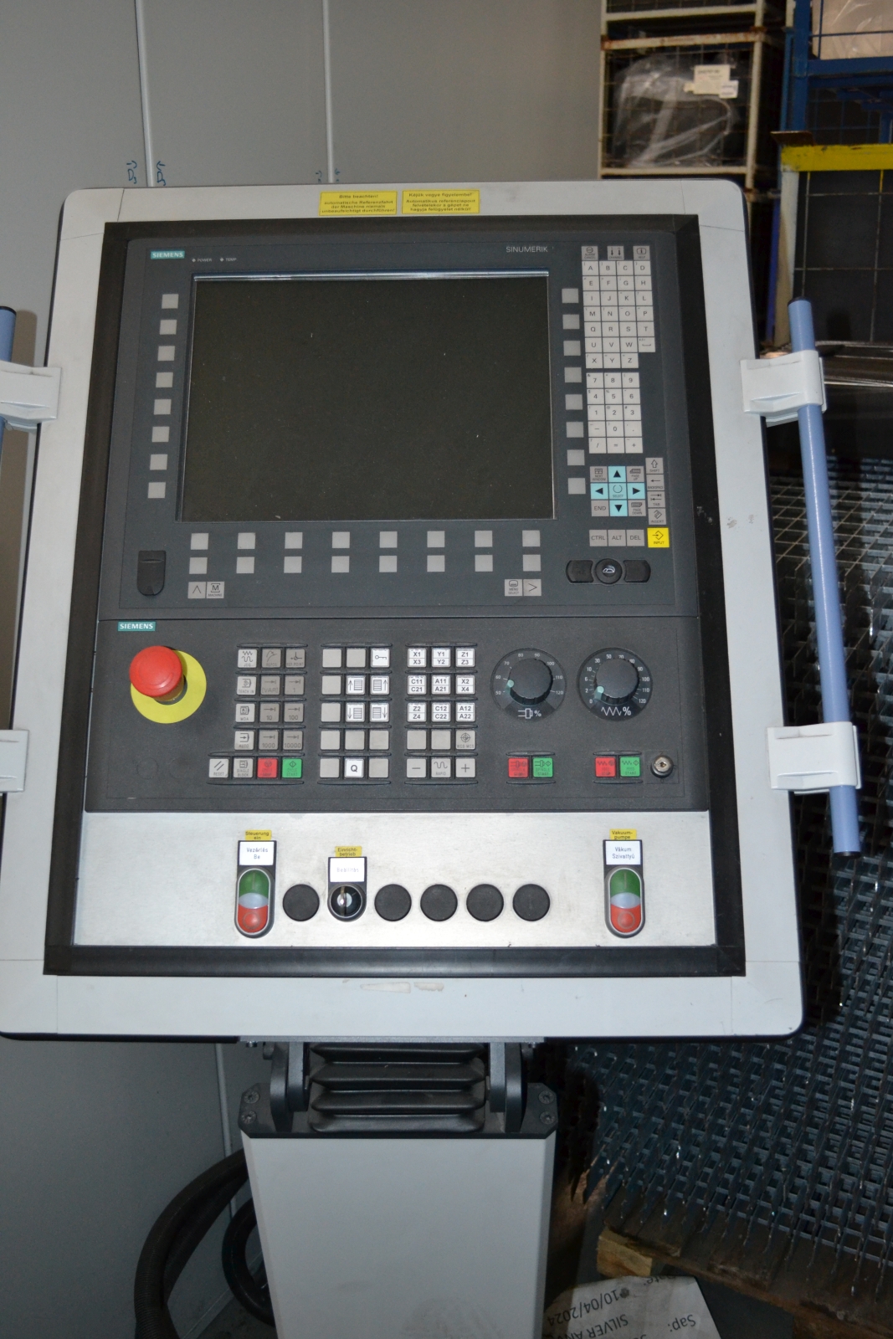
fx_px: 1228
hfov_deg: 40.0
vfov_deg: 57.2
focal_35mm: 33
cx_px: 446
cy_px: 670
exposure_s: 1/60
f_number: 4
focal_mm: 22
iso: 1600
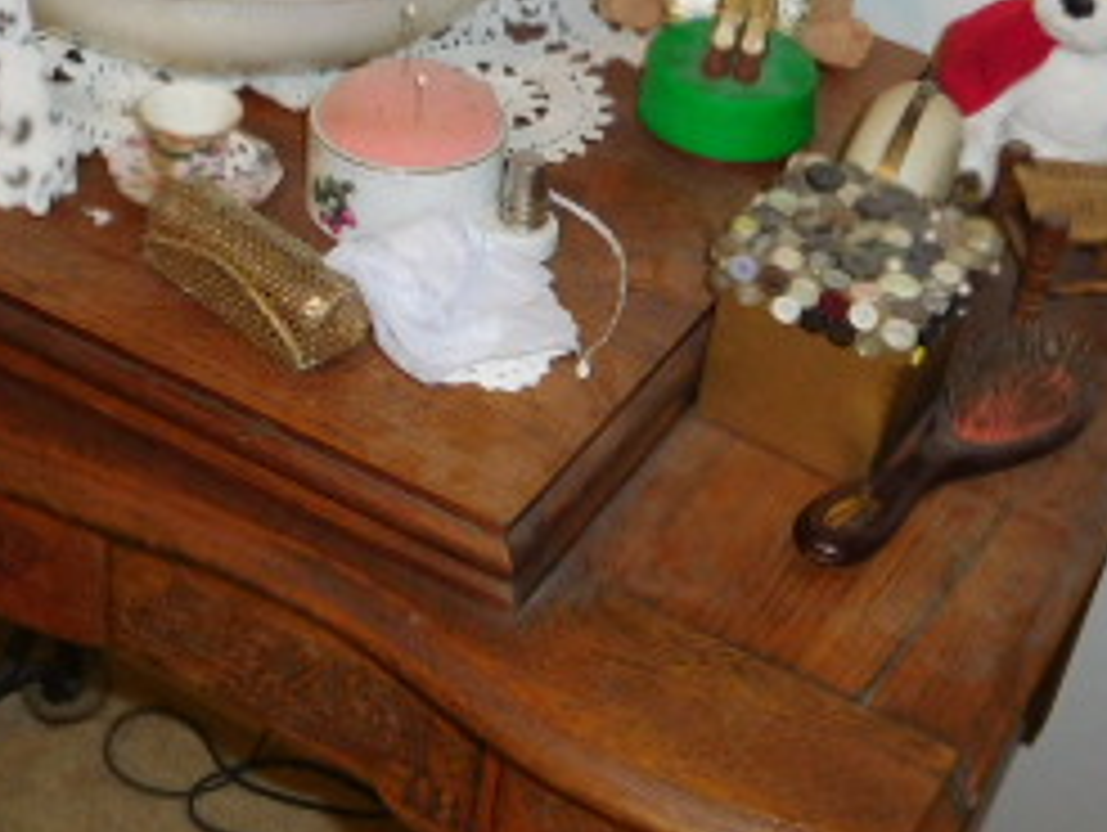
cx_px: 441
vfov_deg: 22.6
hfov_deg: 29.7
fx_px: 2081
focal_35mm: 65
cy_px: 310
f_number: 3.4
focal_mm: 4.5
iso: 200
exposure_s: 1/30
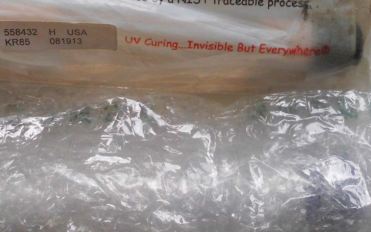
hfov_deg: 38.9
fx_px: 526
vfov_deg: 24.4
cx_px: 174
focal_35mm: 52
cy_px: 39
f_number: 3.2
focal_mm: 4.6
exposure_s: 1/189
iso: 100
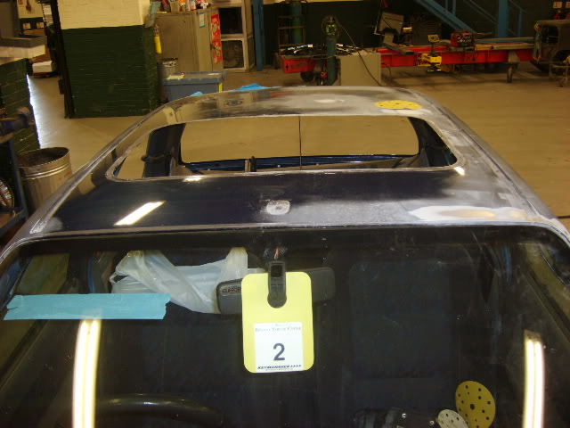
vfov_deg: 40.7
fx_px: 576
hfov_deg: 52.6
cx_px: 285
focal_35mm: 35
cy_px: 214
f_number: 2.8
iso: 100
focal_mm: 5.8
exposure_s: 1/45
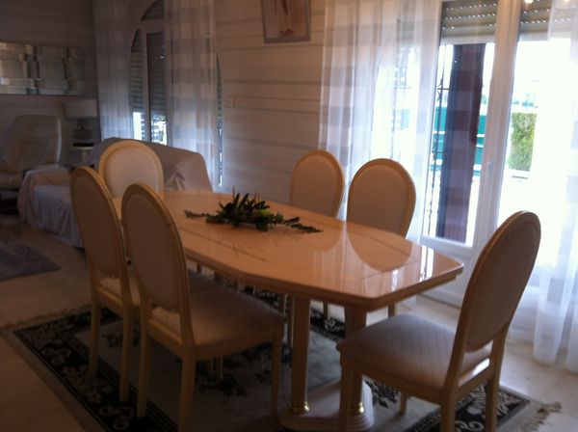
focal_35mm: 35
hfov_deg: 52.7
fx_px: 583
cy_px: 216
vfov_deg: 40.6
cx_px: 289
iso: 100
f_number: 2.8
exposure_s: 1/17
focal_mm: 3.85
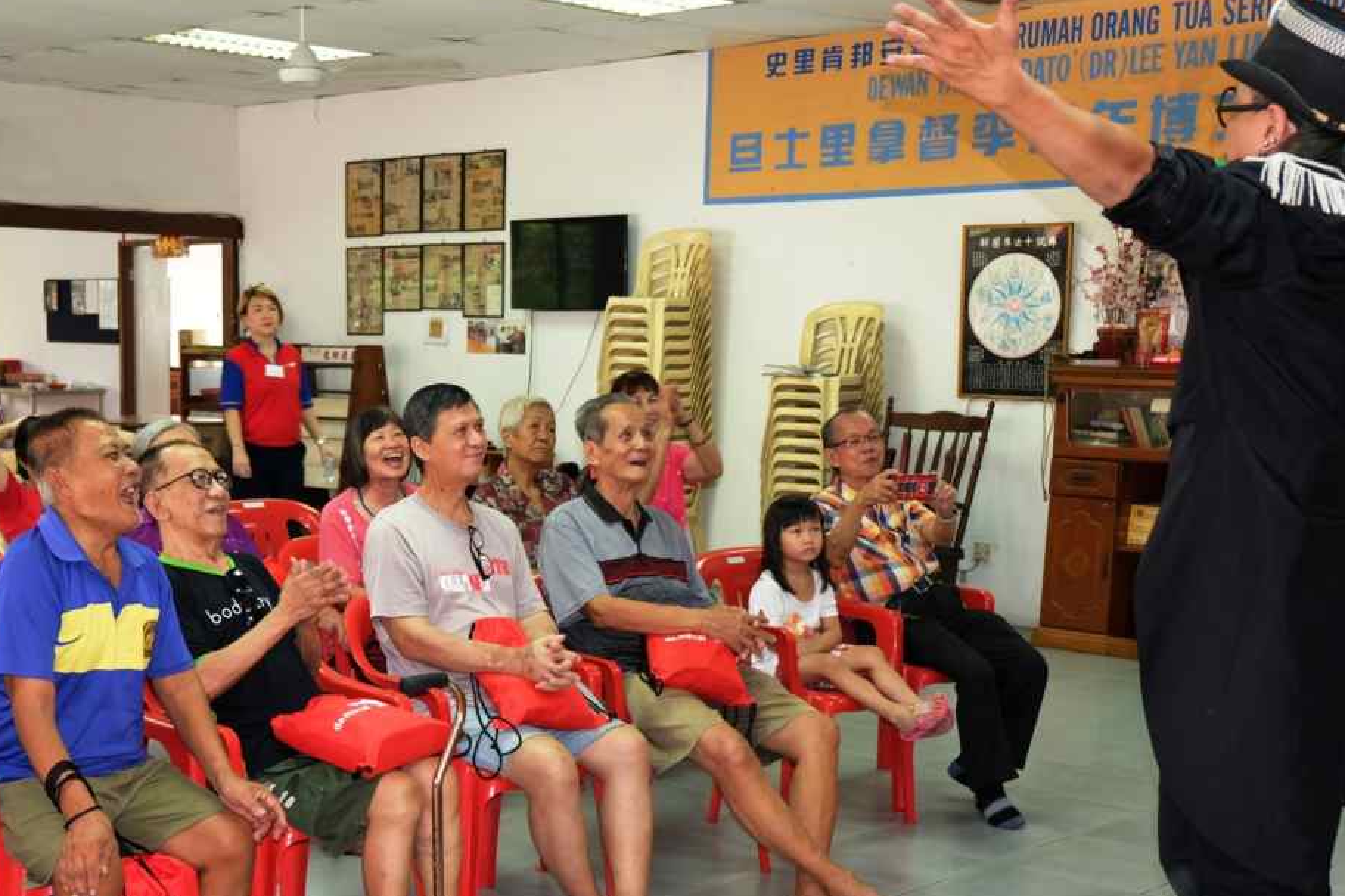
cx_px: 718
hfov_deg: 55.8
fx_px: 1270
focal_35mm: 34
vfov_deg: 38.9
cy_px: 478
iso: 640
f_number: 3.2
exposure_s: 1/45
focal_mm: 20.5
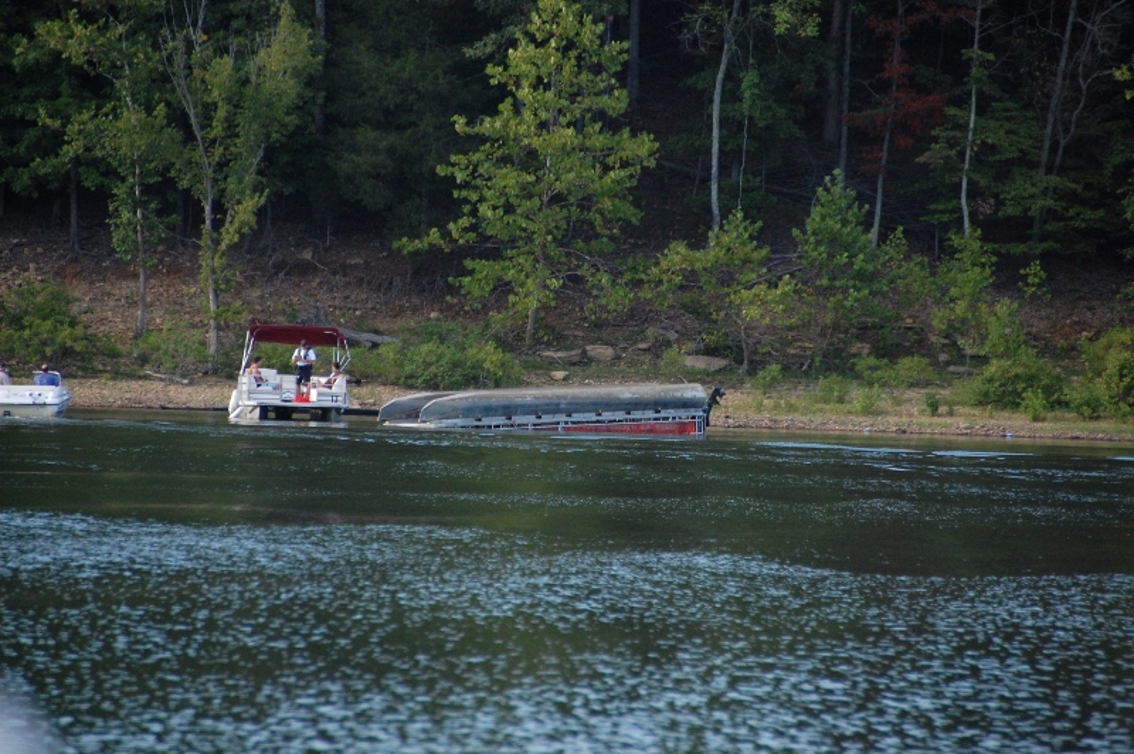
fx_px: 9442
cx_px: 567
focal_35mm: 300
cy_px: 377
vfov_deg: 4.6
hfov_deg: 6.9
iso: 800
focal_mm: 200
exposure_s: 1/500
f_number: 5.6
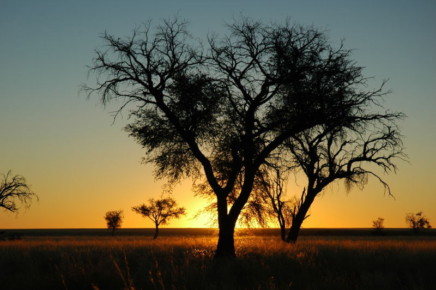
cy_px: 145
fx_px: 1089
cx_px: 218
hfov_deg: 22.6
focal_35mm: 90
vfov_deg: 15.2
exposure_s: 1/100
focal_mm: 60
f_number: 9
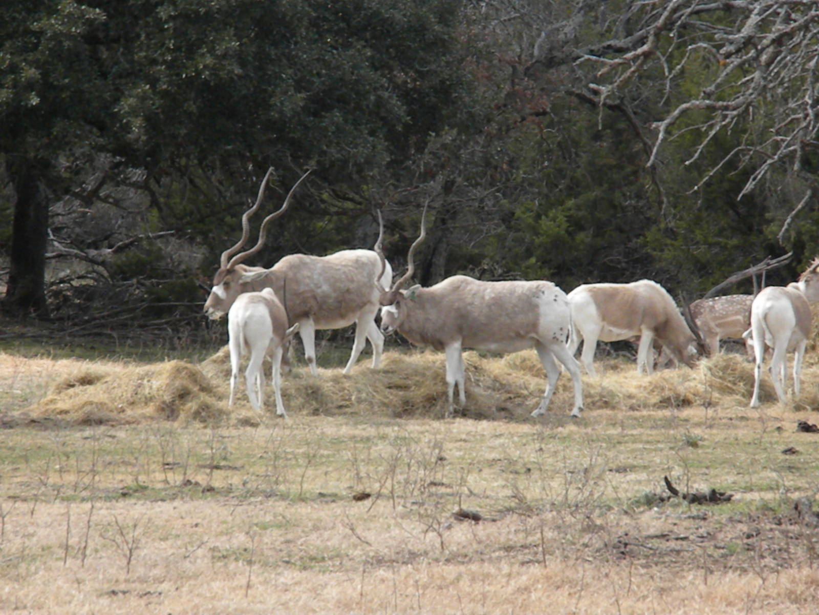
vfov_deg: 5.7
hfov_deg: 7.6
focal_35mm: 260
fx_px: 6151
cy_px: 308
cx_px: 410
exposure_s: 1/180
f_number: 14
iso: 640
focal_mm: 46.2
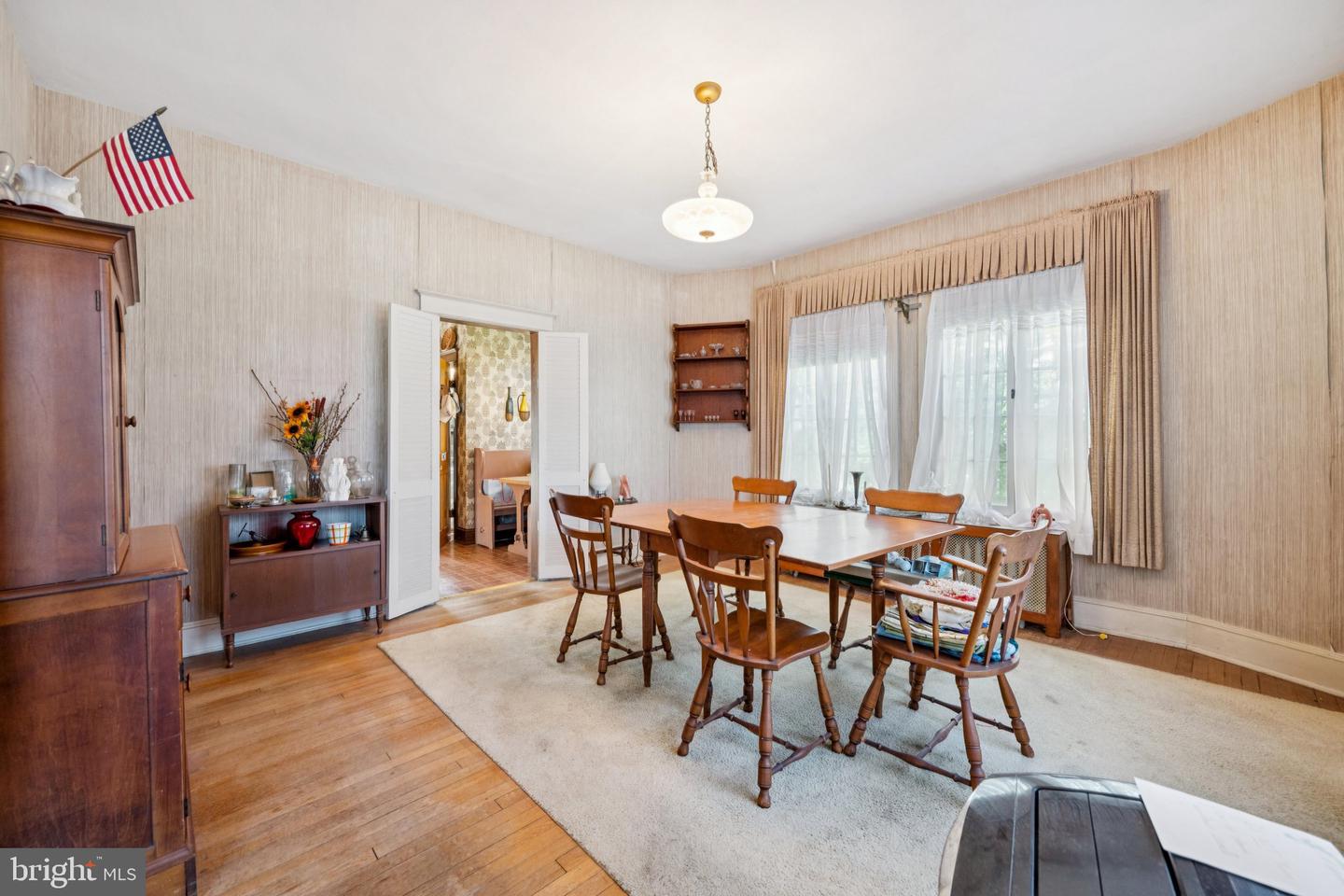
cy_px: 448
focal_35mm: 14
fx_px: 523
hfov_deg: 104.3
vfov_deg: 81.2
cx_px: 672
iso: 400
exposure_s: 1/13
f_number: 7.1
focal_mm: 14
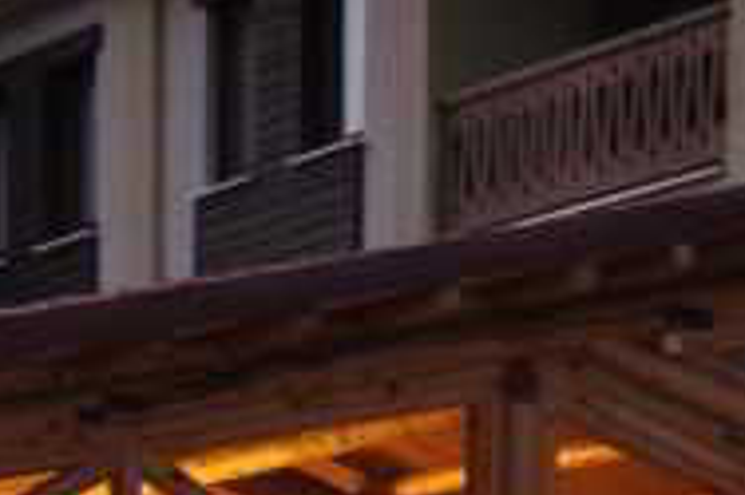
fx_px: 5272
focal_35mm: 255
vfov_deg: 5.3
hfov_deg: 8.0
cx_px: -238
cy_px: 1014
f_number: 4.5
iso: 400
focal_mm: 40
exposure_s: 1/4
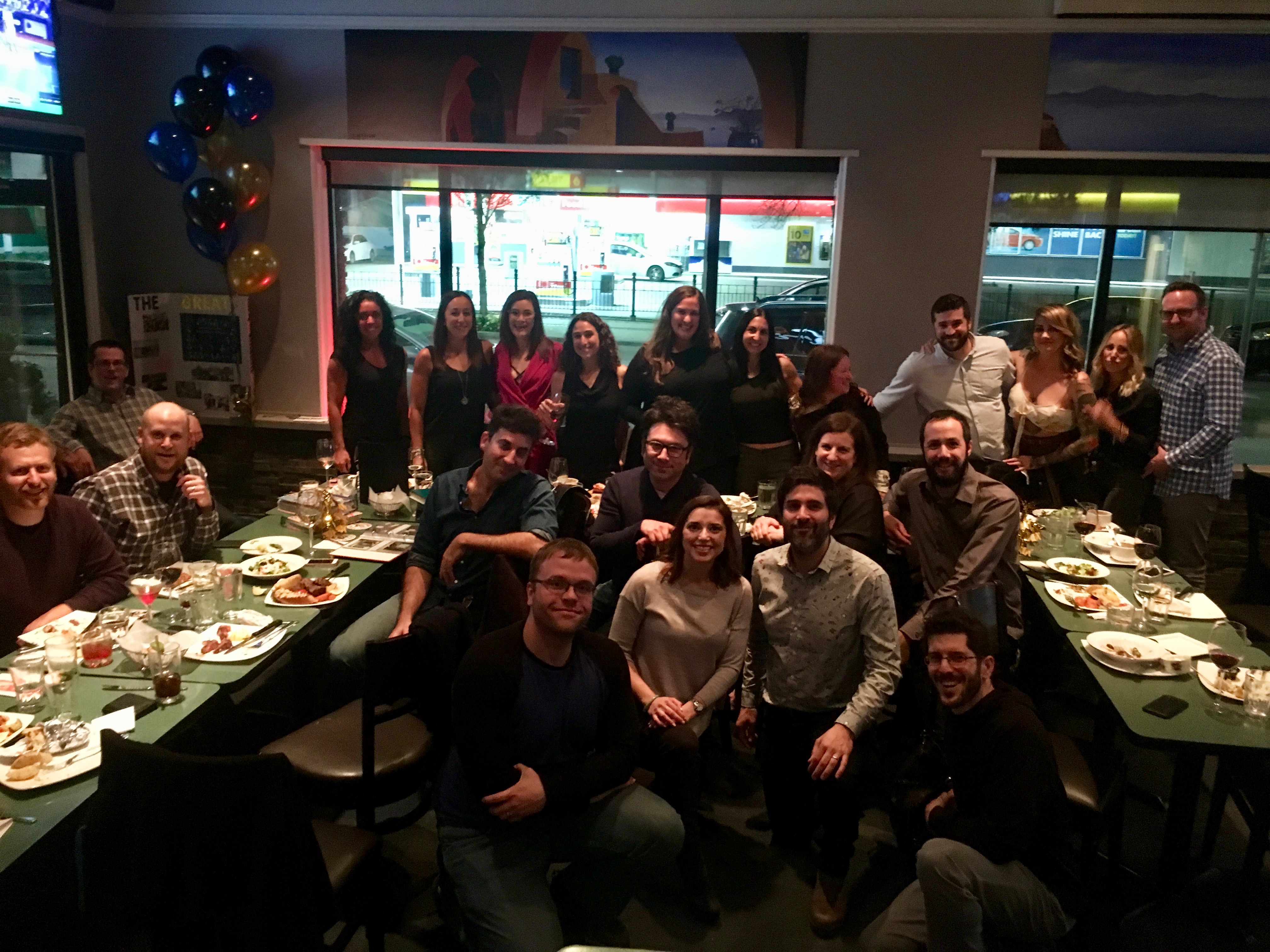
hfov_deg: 61.7
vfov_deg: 48.2
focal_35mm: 29
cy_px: 476
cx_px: 635
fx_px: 1064
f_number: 2.2
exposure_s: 1/15
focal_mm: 4.15
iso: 640
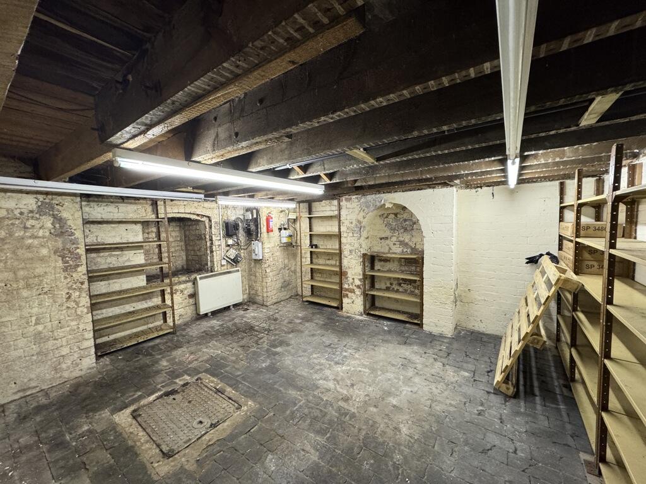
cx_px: 323
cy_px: 242
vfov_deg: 85.7
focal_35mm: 14
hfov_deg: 102.1
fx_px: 261
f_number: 2.2
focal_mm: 2.22
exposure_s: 1/50
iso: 200
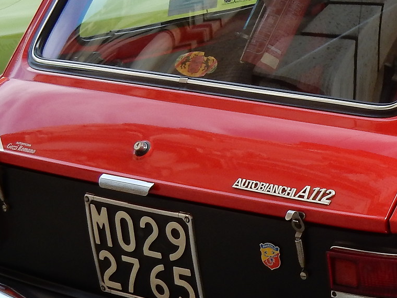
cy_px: 148
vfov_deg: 10.9
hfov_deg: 14.1
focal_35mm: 136
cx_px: 468
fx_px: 1559
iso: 125
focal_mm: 7.6
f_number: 4.2
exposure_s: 1/160
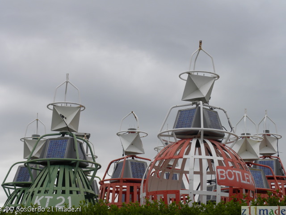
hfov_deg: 23.0
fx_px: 702
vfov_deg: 17.4
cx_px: 143
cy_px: 108
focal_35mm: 85
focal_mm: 15.1
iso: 64
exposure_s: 1/206
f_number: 5
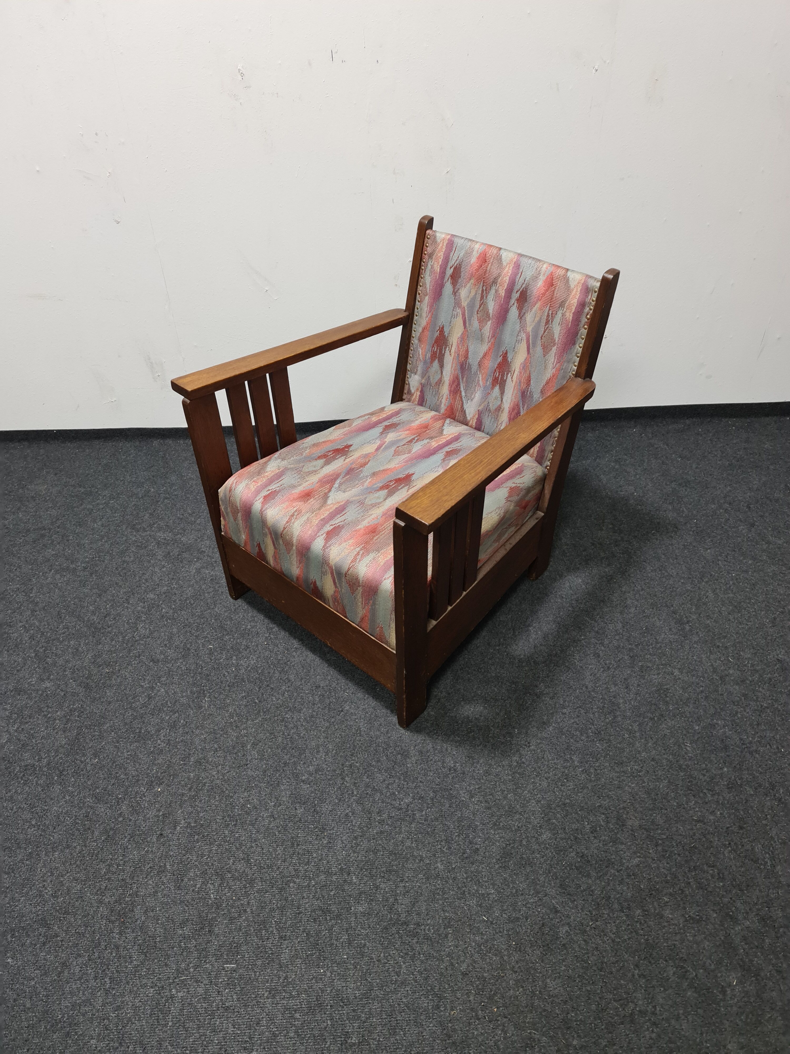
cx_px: 395
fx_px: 761
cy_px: 527
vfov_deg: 69.4
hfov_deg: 54.9
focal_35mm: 25
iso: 200
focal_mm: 7
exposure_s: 1/100
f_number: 1.8
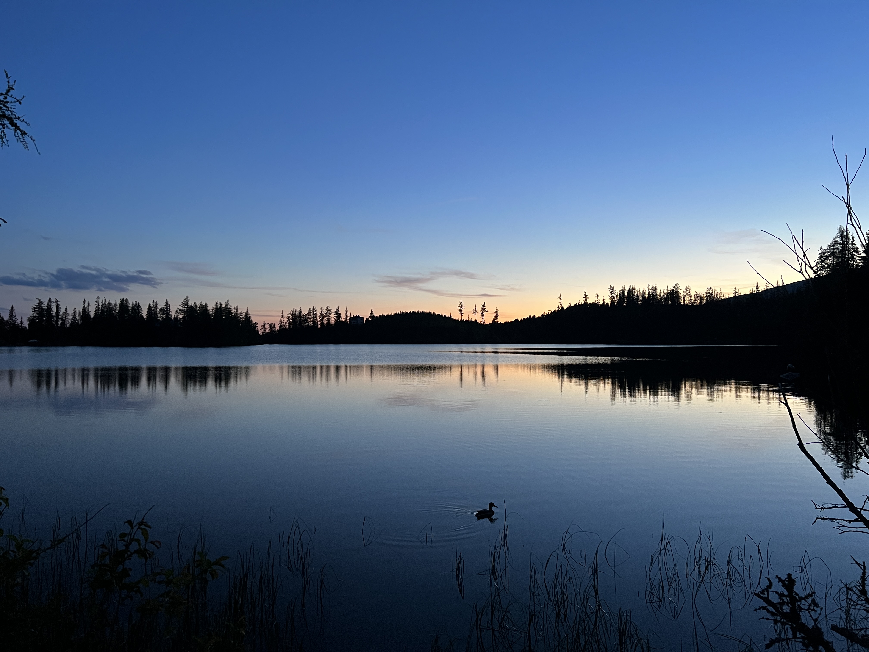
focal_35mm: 26
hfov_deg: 67.3
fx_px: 653
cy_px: 326
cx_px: 434
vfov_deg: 53.1
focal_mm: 5.7
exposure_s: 1/60
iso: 320
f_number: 1.5
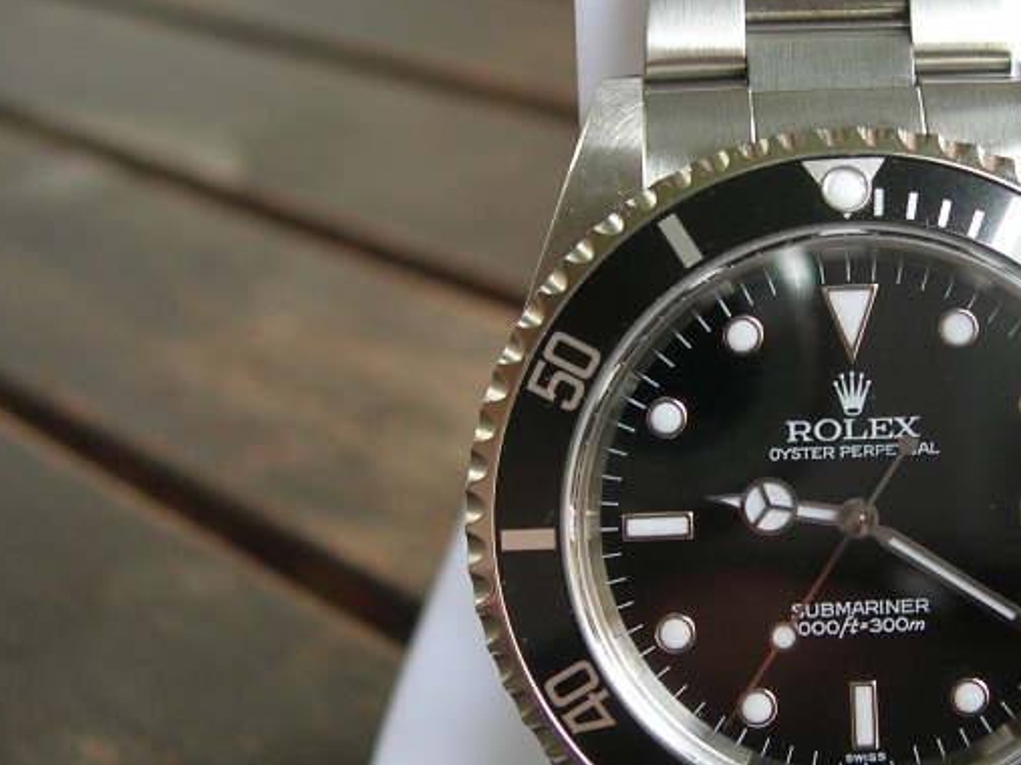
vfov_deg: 20.4
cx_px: 812
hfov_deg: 26.6
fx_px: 2123
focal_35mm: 72
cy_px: 461
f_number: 2.8
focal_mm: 7.8
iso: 64
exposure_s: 1/29.8
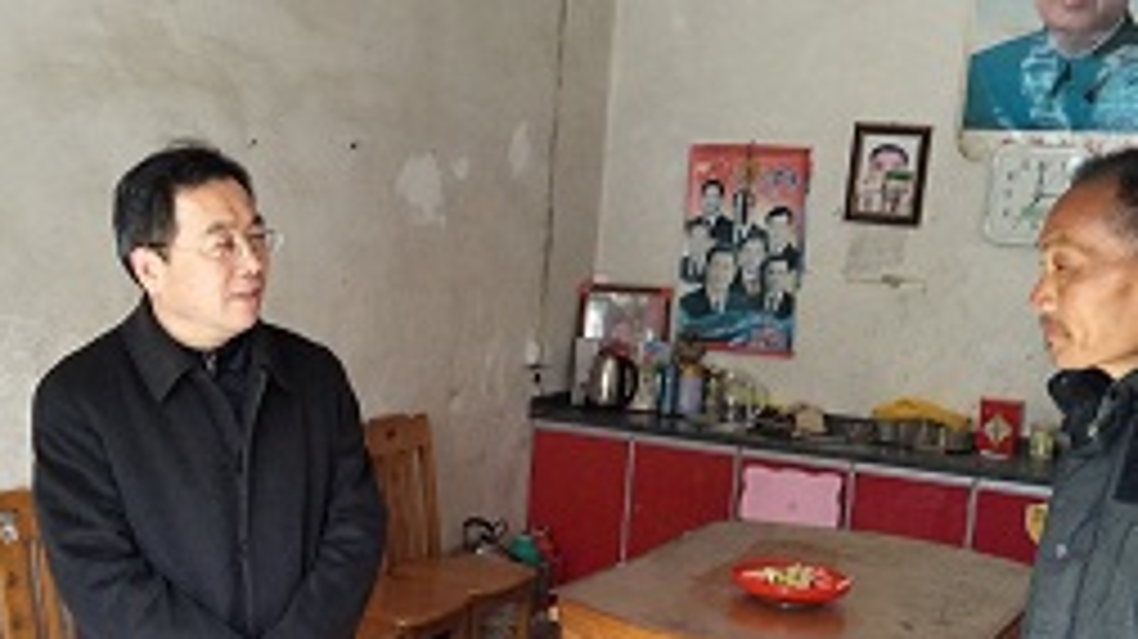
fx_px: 1297
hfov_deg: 46.4
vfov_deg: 27.3
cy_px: 486
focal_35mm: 43
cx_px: 353
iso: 437
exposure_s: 1/25
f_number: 1.7
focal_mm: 4.1
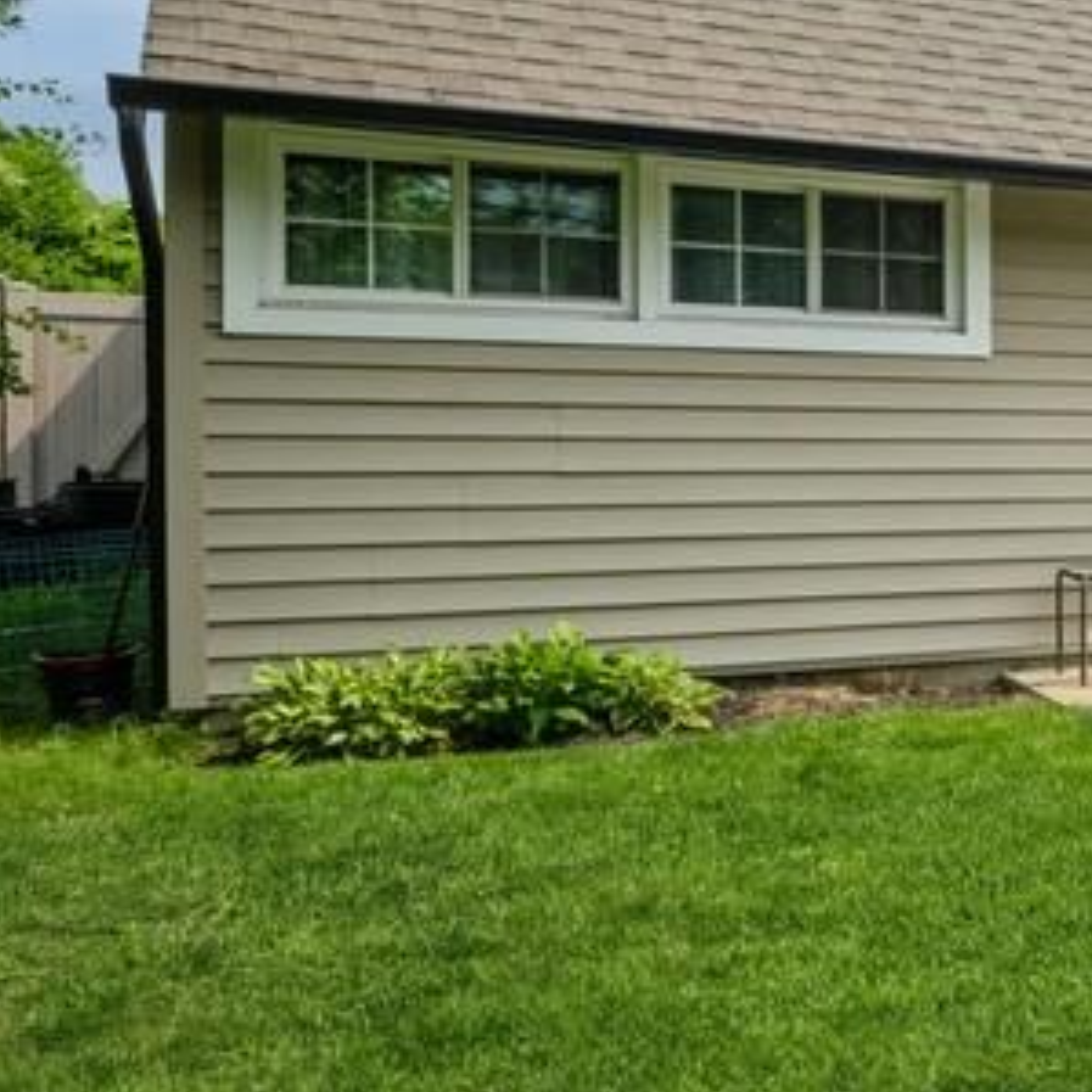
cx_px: 1629
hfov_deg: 26.3
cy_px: 380
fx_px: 1687
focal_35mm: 47
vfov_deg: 35.6
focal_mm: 18.5
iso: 400
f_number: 11
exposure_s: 1/640
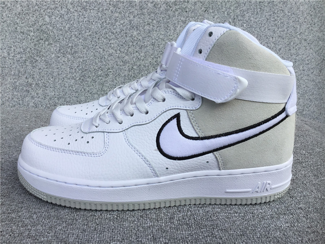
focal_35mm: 31
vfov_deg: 45.4
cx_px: 162
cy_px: 122
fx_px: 291
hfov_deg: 58.4
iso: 25
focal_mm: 3.3
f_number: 2.4
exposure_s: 1/354
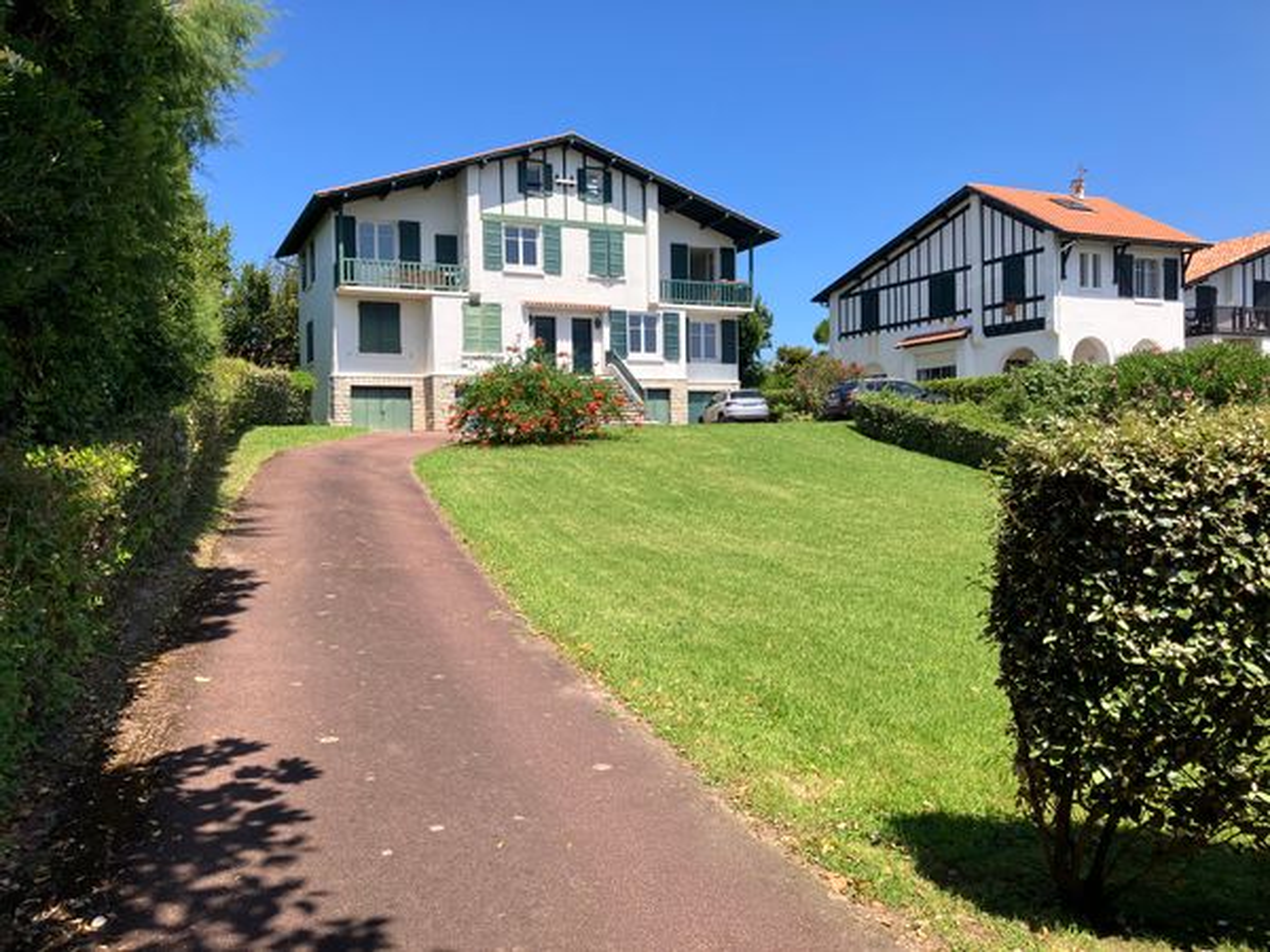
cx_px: 635
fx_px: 1027
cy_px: 476
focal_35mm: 28
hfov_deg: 63.4
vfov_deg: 49.7
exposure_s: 1/1350
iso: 32
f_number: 1.8
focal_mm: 3.99
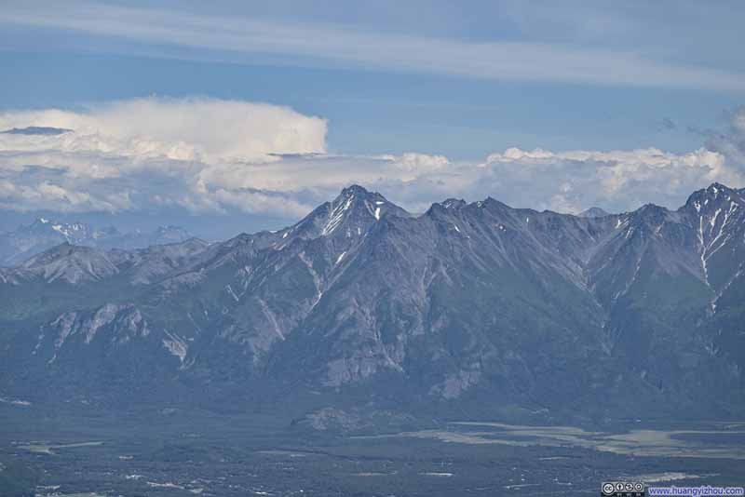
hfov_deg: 17.1
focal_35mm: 120
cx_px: 372
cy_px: 248
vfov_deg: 11.4
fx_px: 2484
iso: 100
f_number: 6.3
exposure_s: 1/1600
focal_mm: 120
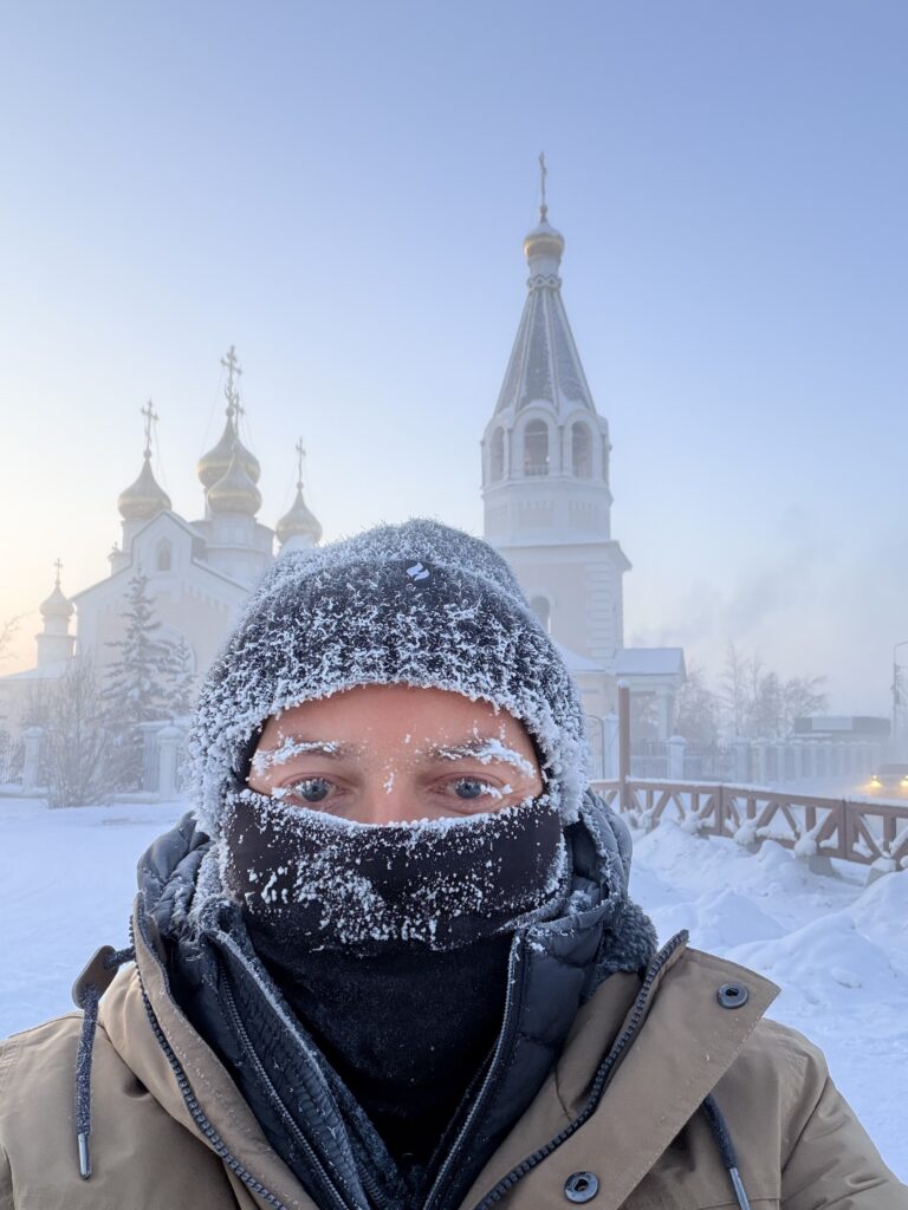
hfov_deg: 46.8
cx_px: 454
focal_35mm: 30
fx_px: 1049
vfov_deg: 60.0
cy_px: 605
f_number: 1.9
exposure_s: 1/112
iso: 80
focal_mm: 2.71
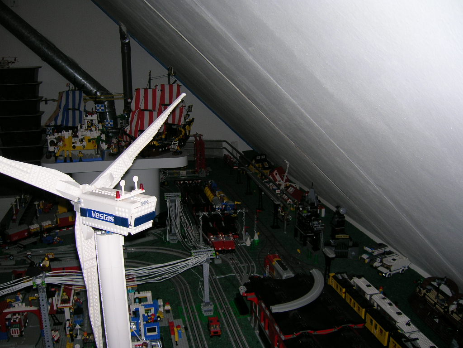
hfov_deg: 54.0
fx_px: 455
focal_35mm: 34
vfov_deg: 41.8
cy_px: 174
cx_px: 232
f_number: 2.9
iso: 50
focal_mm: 5.7
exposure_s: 1/60.1
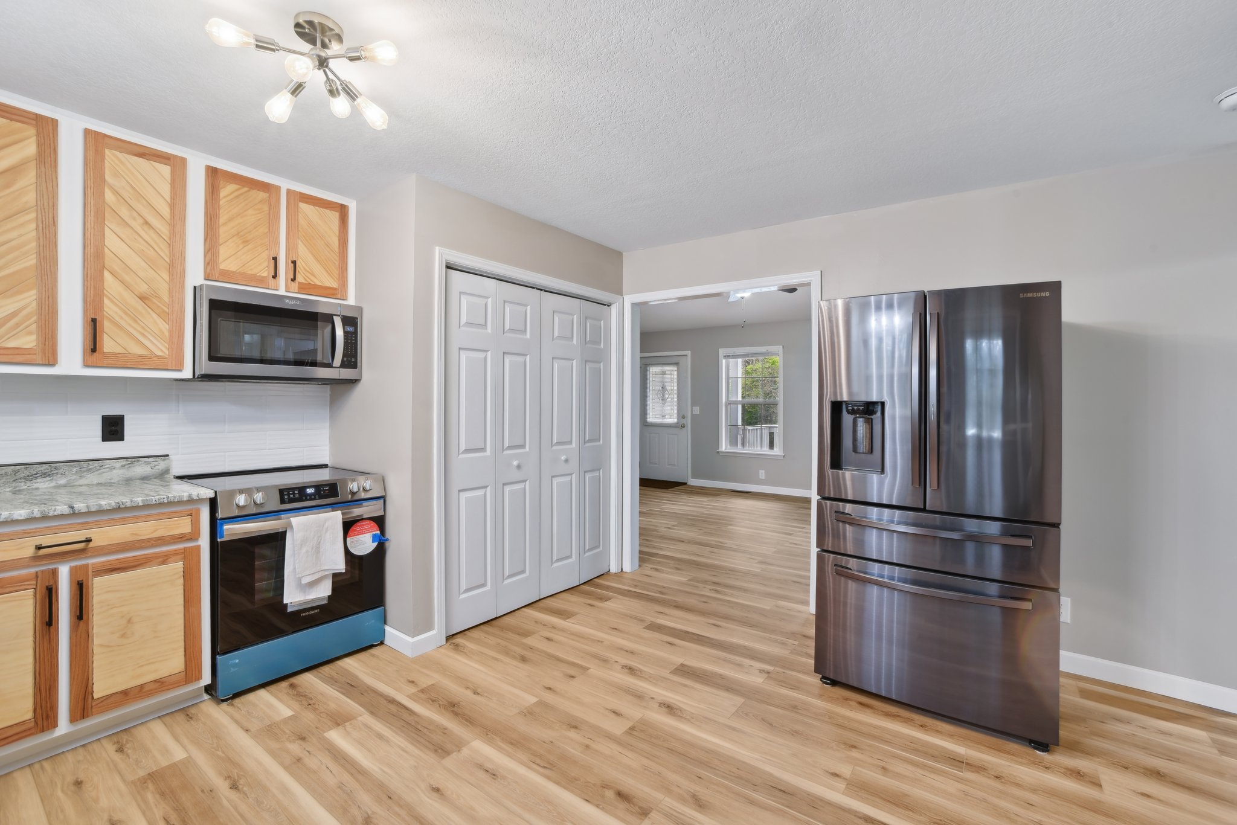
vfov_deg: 77.3
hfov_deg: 100.4
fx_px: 515
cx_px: 618
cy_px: 412
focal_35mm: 15
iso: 100
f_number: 11
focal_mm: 15
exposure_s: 1/1.25
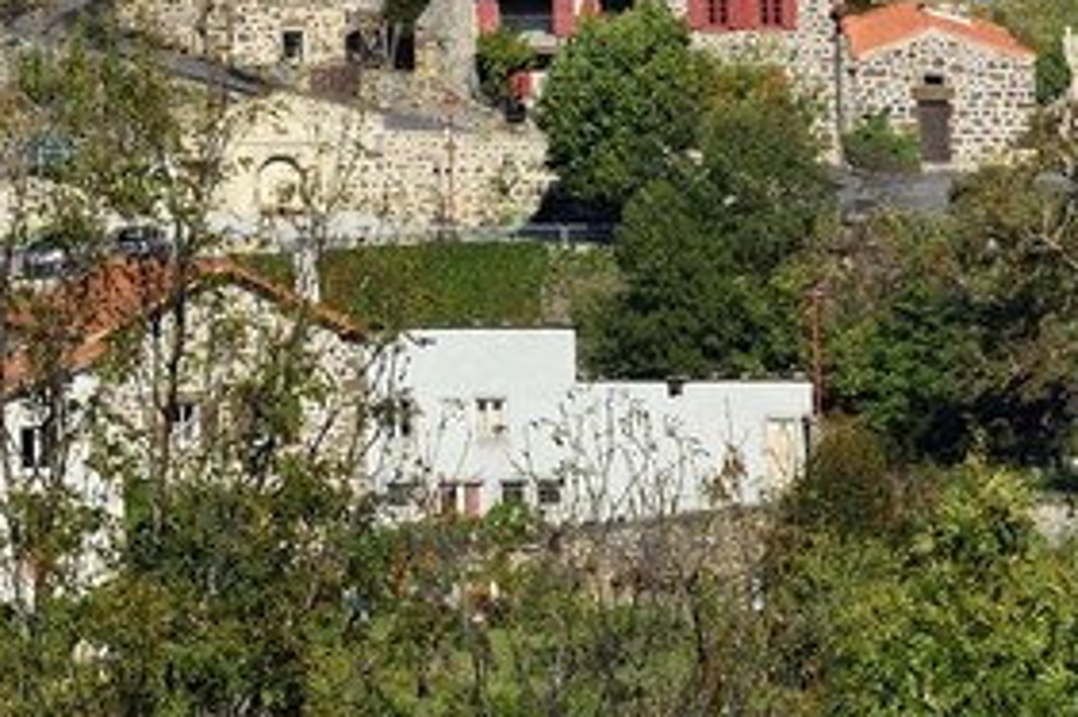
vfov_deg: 2.0
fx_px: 20439
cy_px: -1227
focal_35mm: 683
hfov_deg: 3.0
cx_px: -1151
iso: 200
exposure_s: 1/250
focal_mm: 120
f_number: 13
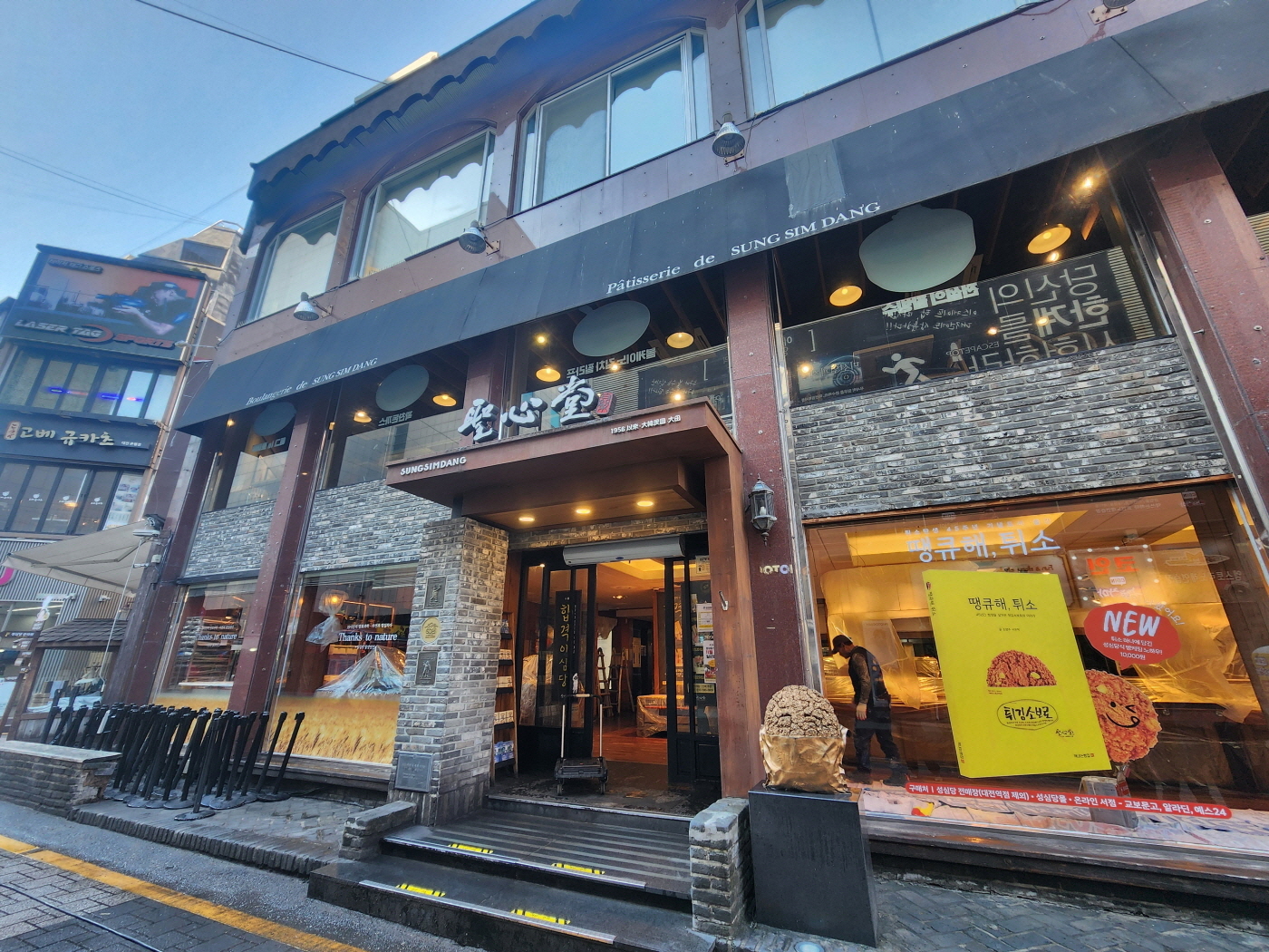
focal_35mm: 13
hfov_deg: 106.2
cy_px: 476
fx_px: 477
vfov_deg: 89.9
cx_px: 634
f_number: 2.2
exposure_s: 1/120
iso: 64
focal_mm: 2.2
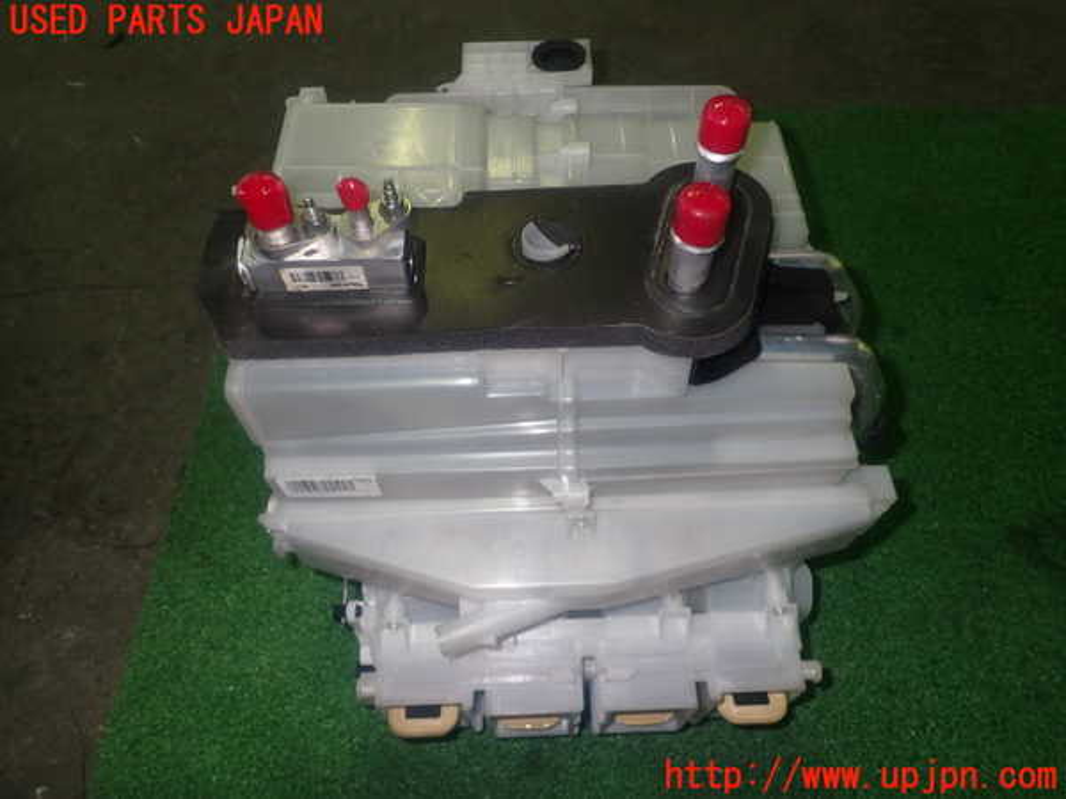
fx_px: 770
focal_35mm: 25
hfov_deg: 69.4
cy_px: 400
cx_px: 533
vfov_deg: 54.9
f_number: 2.8
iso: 200
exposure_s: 1/30
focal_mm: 4.5
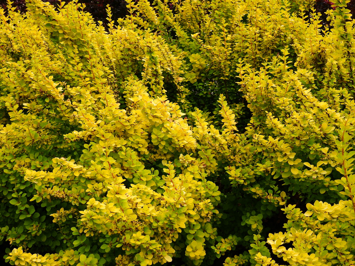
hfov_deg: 38.2
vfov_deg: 29.1
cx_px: 178
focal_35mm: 50
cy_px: 133
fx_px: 513
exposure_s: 1/1000
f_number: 3.5
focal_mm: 8.9
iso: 100
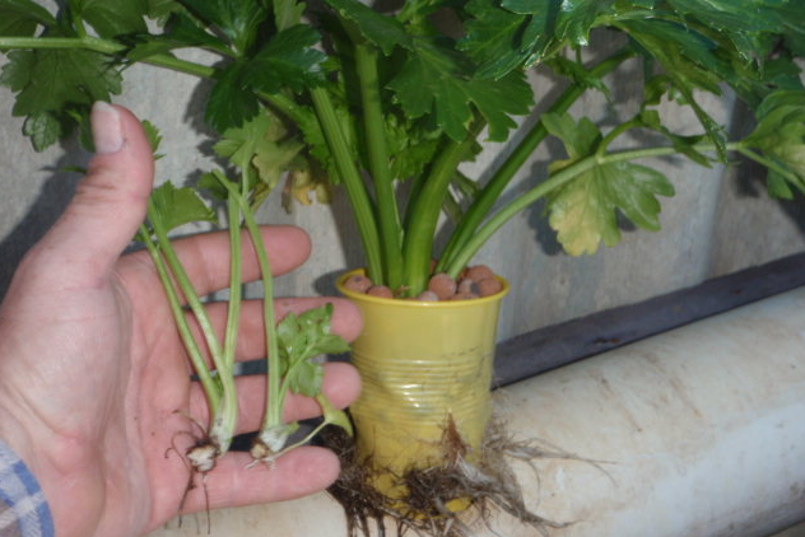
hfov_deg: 33.4
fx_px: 1342
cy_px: 244
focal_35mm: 60
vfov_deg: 22.6
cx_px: 401
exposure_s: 1/50
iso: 100
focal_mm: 10.34
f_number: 6.3
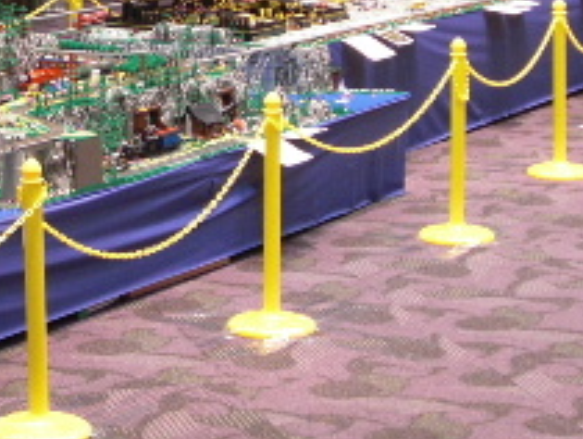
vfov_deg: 11.3
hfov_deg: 14.7
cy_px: 36
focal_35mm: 131
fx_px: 2209
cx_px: -50
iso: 200
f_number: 3.1
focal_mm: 7.6
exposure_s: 1/13
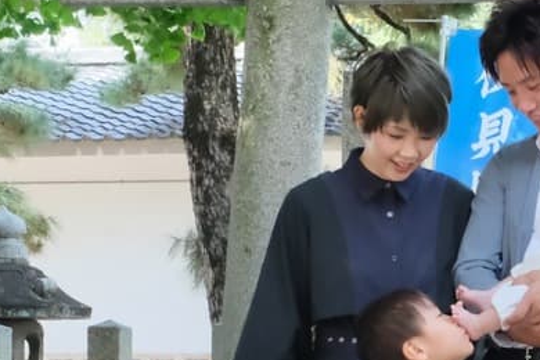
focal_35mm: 133
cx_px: 503
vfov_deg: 10.3
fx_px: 1995
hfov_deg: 15.2
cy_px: 237
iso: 1600
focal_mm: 24
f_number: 6.3
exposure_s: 1/200
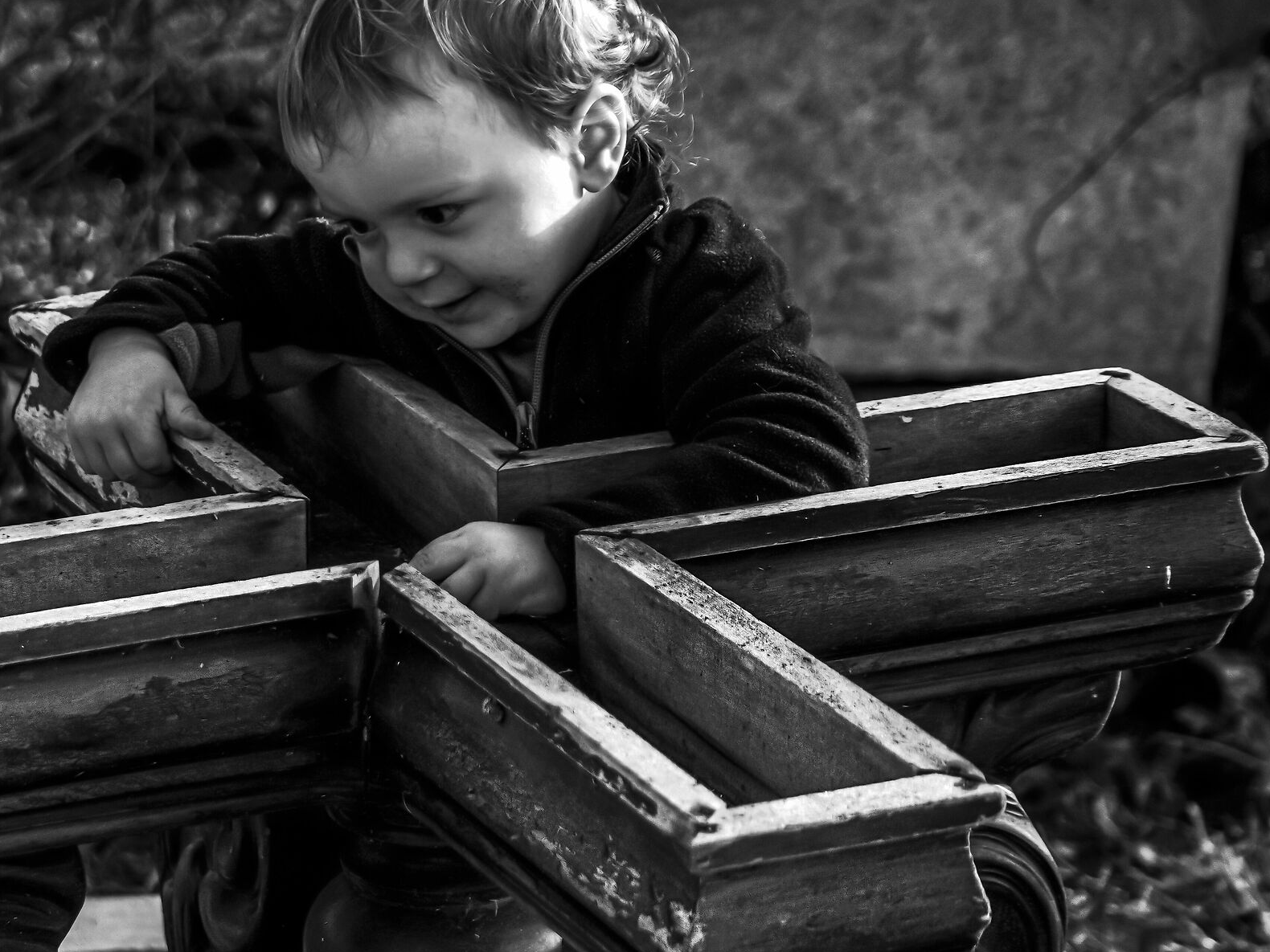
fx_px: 5907
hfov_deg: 12.3
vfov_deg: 9.2
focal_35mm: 161
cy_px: 419
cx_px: 384
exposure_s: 1/2000
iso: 200
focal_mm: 53
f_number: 2.9
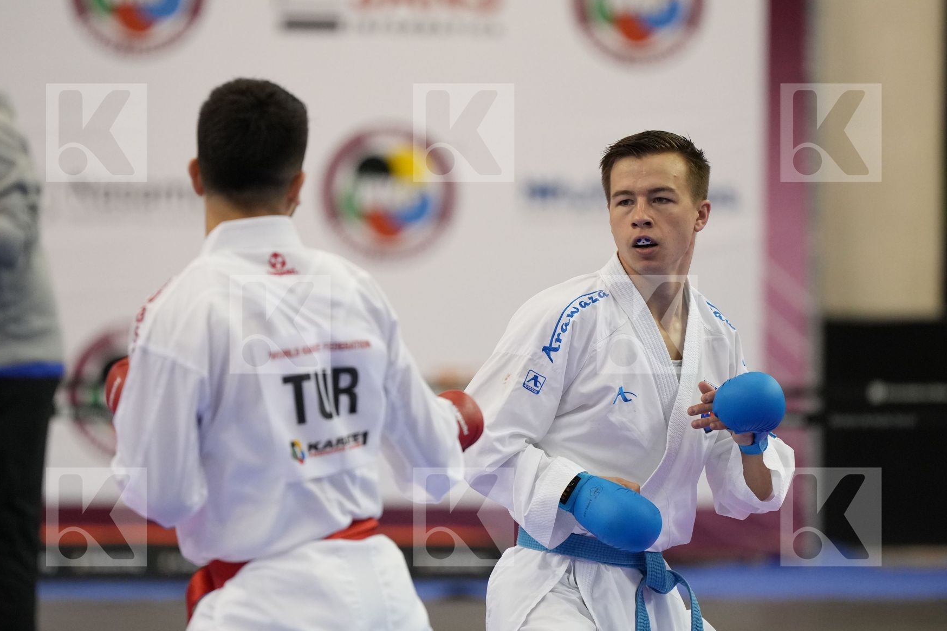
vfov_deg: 4.4
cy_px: 324
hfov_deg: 6.7
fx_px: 8127
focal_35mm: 309
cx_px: 464
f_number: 2.8
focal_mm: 200
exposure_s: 1/1000
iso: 2500
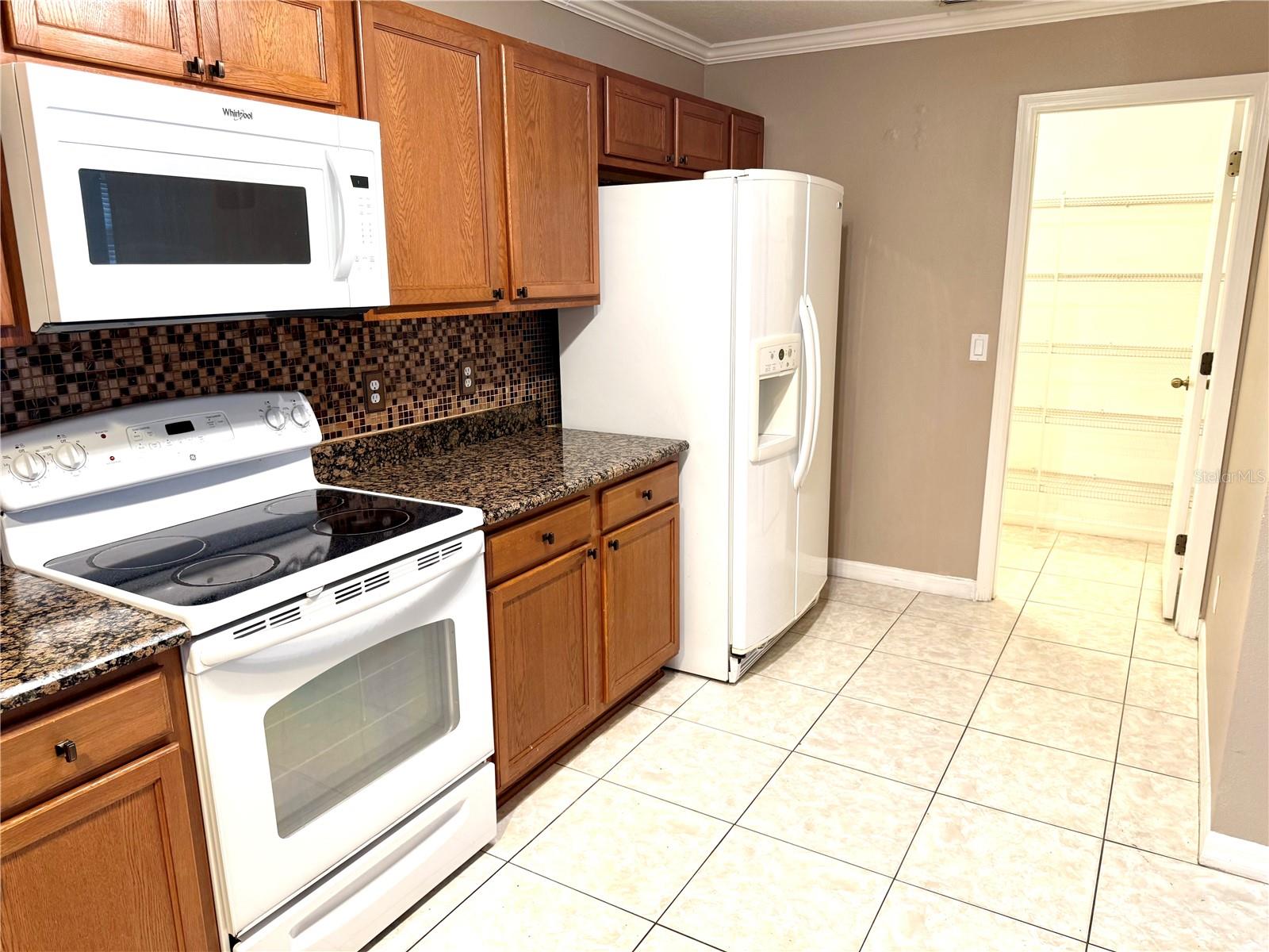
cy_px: 476
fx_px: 880
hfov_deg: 71.6
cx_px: 634
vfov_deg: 56.8
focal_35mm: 24
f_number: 1.78
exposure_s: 1/60
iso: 160
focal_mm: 6.76
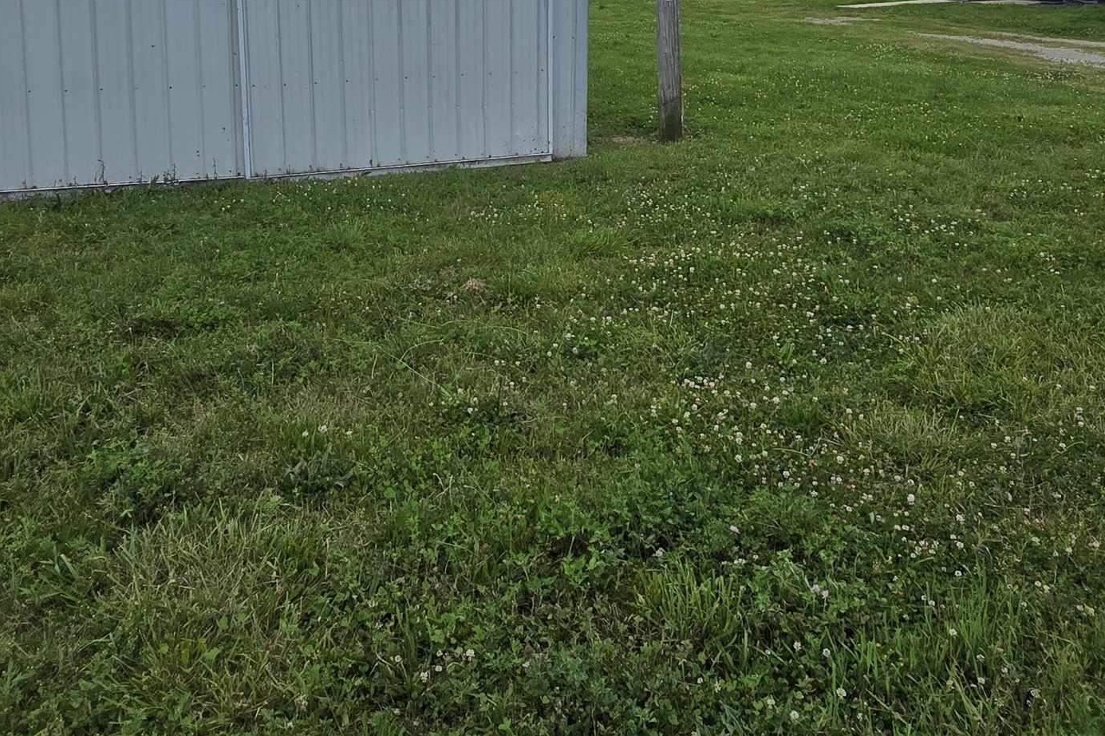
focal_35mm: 30
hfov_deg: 61.9
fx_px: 921
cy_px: 77
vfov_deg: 40.4
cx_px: 563
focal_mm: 2.2
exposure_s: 1/2436
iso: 50
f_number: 2.2
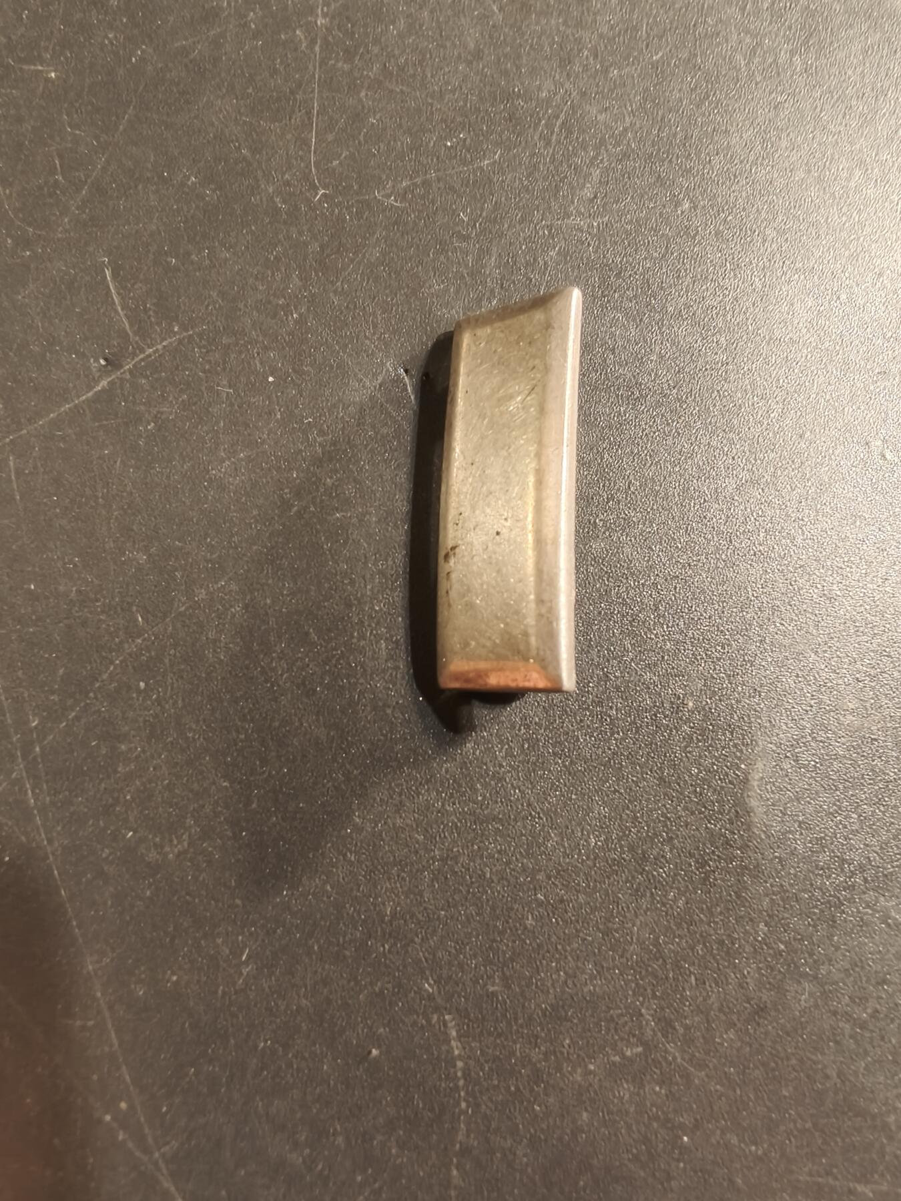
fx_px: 798
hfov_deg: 58.9
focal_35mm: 23
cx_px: 450
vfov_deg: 73.9
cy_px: 600
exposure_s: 1/50
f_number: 2
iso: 500
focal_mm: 2.32
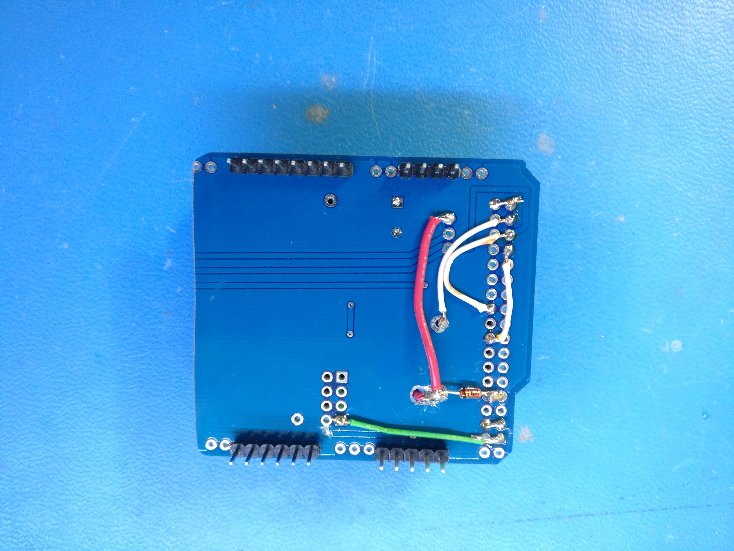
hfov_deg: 63.4
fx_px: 594
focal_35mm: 28
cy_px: 276
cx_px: 367
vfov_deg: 49.7
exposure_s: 1/17
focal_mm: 4.26
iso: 640
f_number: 2
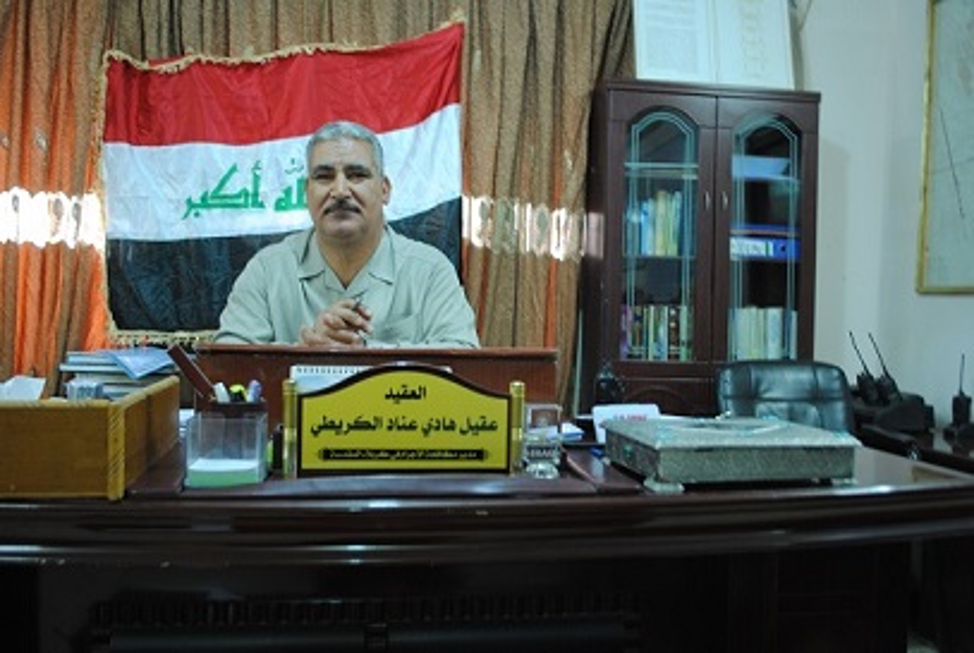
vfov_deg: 37.0
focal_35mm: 36
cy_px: 326
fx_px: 976
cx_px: 487
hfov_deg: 53.0
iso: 400
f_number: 4
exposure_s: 1/10
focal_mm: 24
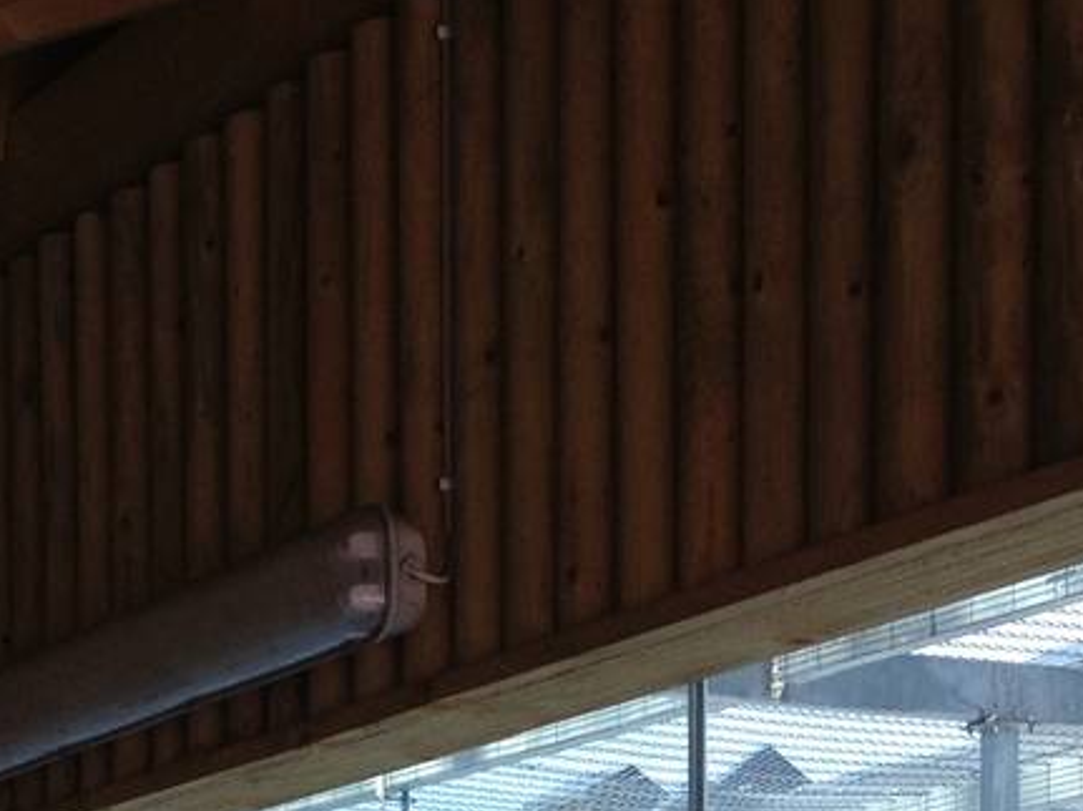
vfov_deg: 10.9
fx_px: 4066
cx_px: 299
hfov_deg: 15.1
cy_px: 1245
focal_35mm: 130
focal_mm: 4.28
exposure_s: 1/334
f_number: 2.4
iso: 50
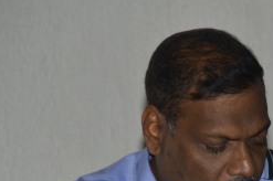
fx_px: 4135
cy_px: 216
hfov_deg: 3.8
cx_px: 265
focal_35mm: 546
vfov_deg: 2.5
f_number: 5.6
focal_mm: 150
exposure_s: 1/125
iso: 200
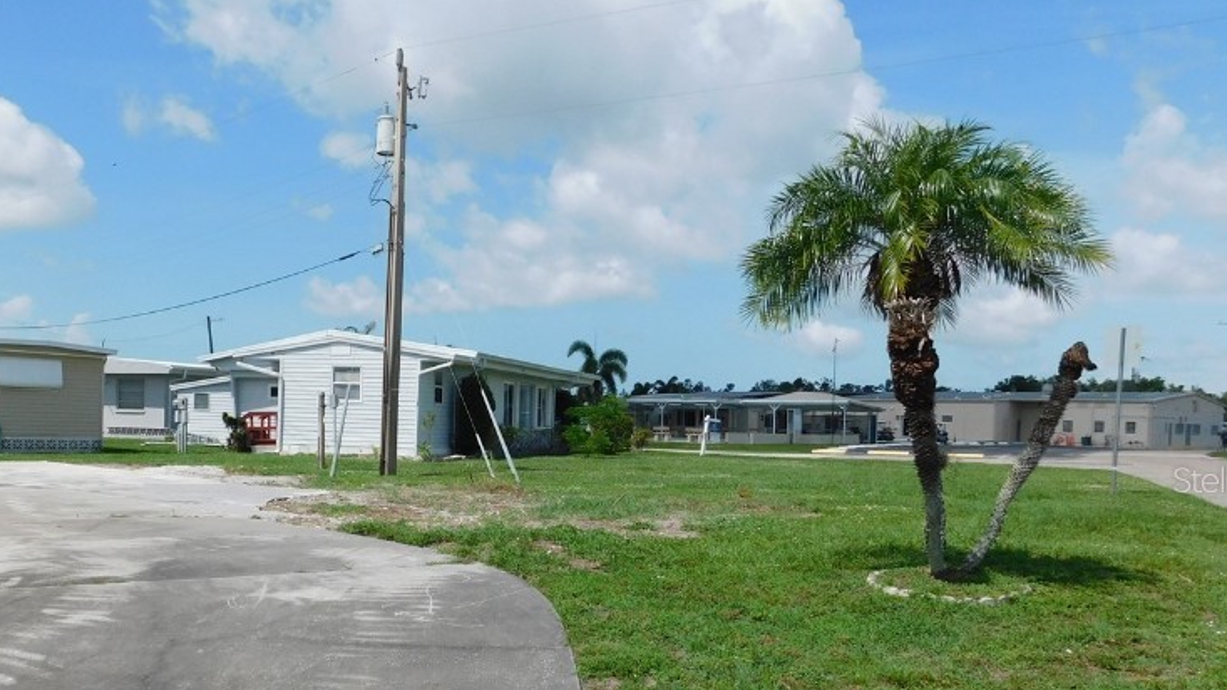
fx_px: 1139
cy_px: 479
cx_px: 474
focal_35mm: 35
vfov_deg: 33.3
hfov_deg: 56.1
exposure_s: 1/640
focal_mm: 4
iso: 125
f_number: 6
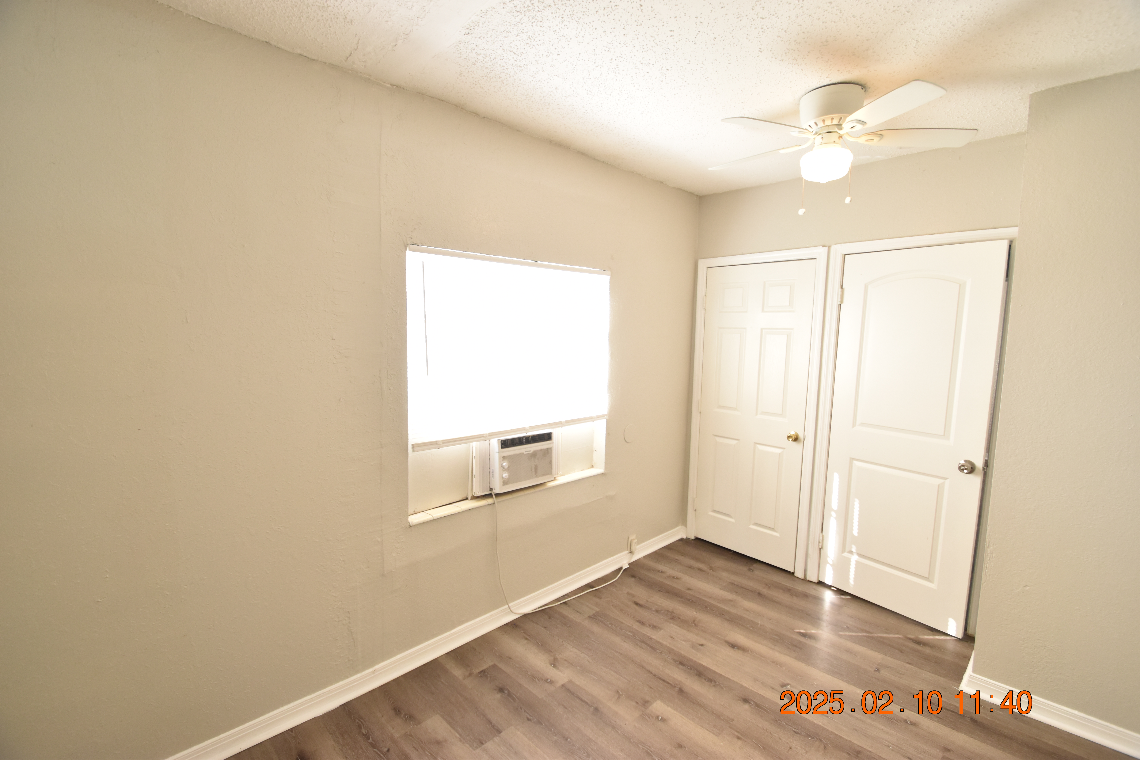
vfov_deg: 77.3
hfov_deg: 100.4
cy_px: 380
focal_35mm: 15
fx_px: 475
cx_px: 570
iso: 800
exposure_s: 1/125
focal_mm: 10
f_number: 5.6
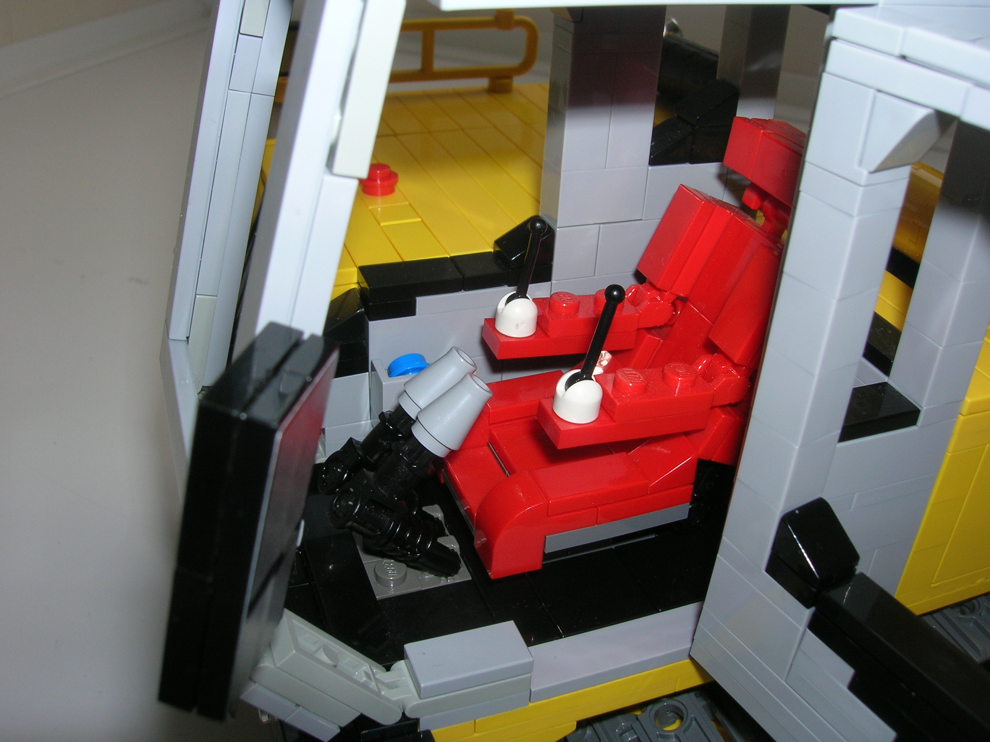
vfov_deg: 41.8
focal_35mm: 34
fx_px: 972
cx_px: 495
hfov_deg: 54.0
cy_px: 371
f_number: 4.9
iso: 50
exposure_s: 1/60.1
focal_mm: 5.7
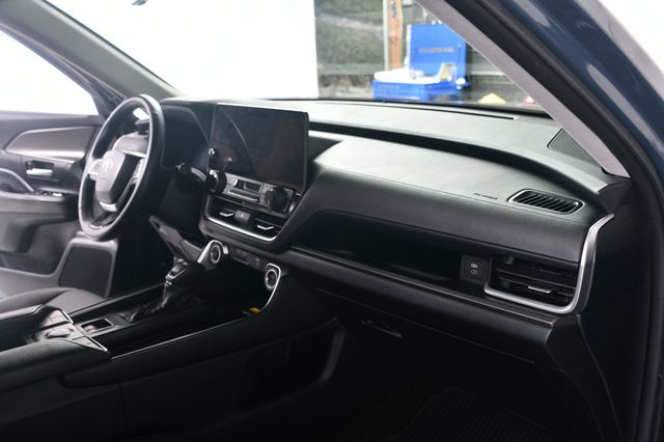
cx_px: 332
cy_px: 221
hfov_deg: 55.8
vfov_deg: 38.8
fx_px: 627
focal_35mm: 34
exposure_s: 1/160
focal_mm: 23
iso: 100
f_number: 4
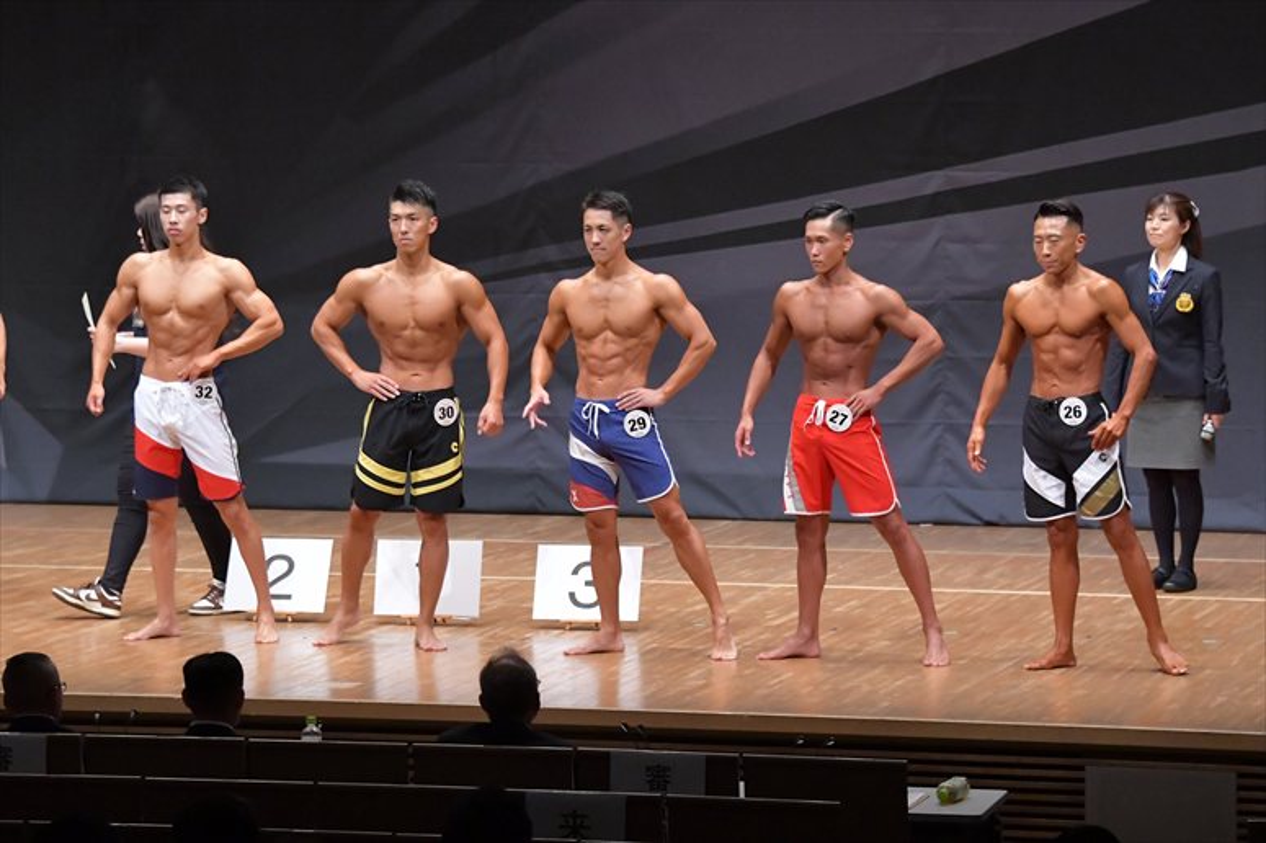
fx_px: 5905
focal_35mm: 168
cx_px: 633
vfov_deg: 8.2
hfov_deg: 12.2
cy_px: 422
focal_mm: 112
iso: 8000
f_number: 5.6
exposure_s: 1/400
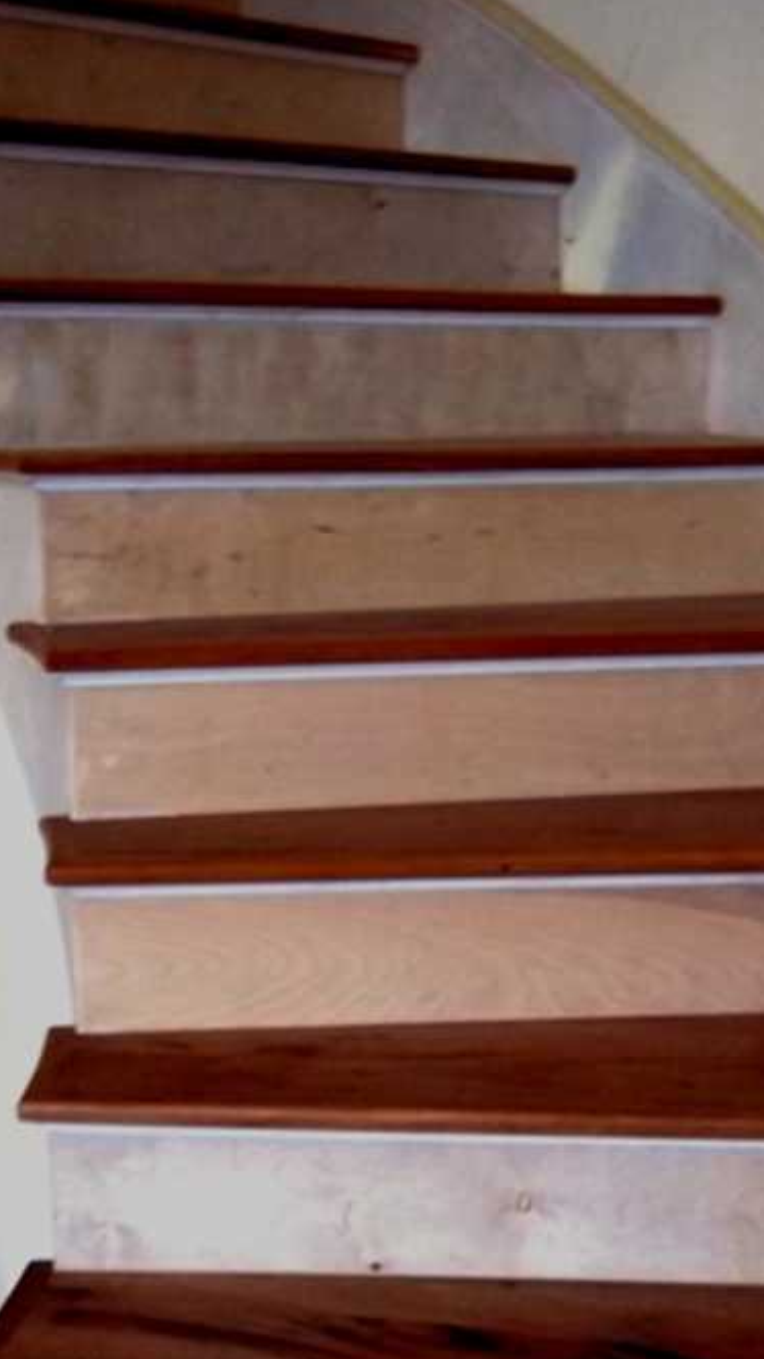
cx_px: 529
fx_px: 2125
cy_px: 934
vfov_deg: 35.0
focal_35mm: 59
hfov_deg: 20.3
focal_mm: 6.5
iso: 160
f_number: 3.1
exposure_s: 1/25
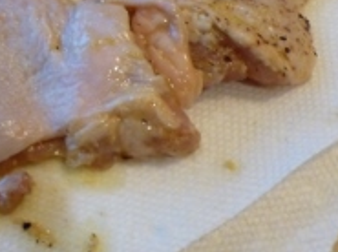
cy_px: -31
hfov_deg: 23.1
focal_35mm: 78
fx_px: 760
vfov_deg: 18.1
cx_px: -64
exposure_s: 1/40
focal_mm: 5.4
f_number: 3.6
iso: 400
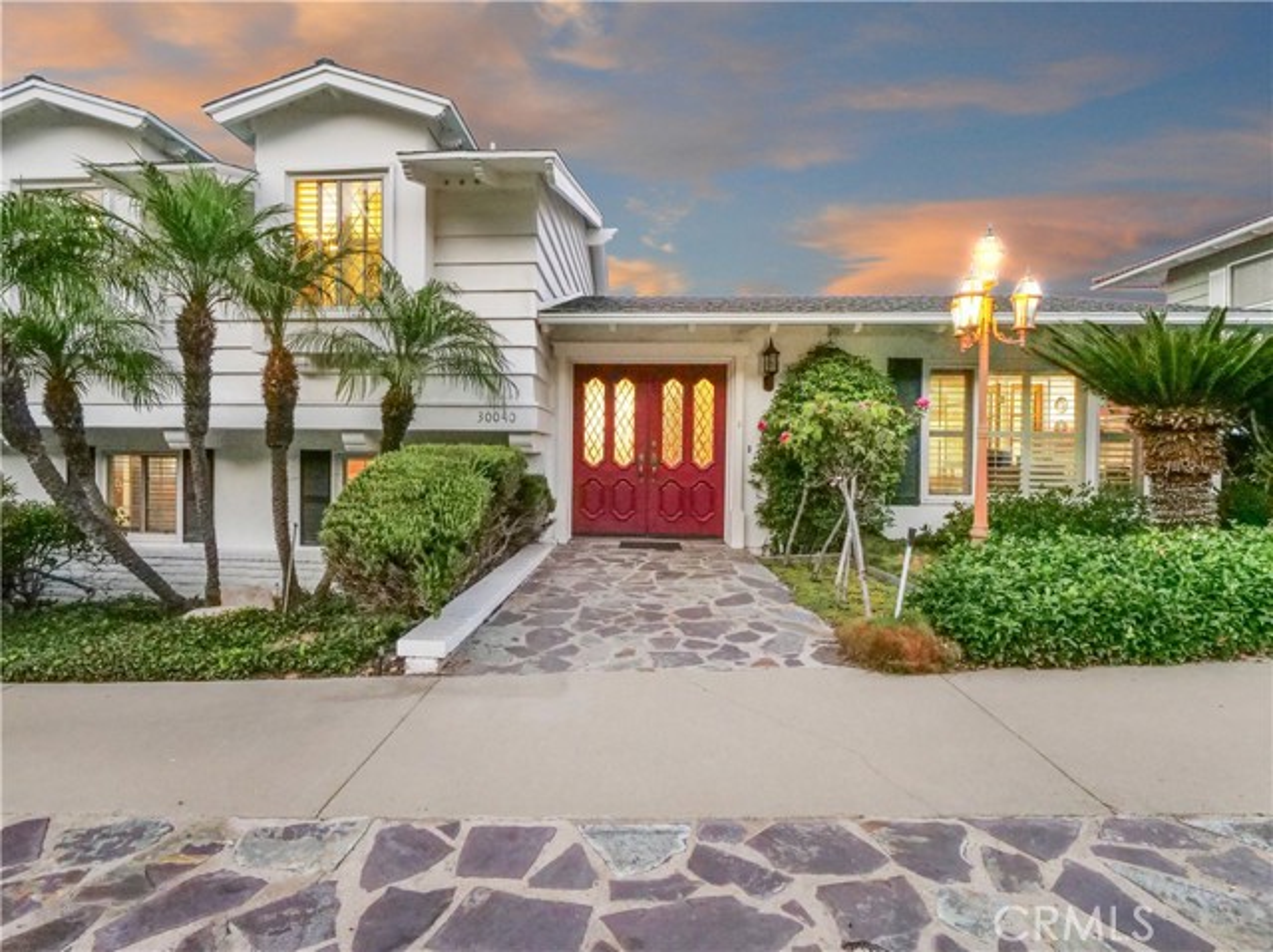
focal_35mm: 16
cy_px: 476
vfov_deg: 78.0
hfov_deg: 94.5
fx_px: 588
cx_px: 636
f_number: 7.1
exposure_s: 1/30
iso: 3200
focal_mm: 8
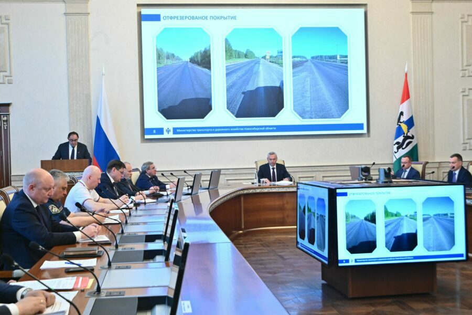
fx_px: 629
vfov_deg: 28.1
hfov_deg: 41.1
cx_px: 236
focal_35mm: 48
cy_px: 158
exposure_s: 1/125
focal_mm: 48
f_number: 10
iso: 5000
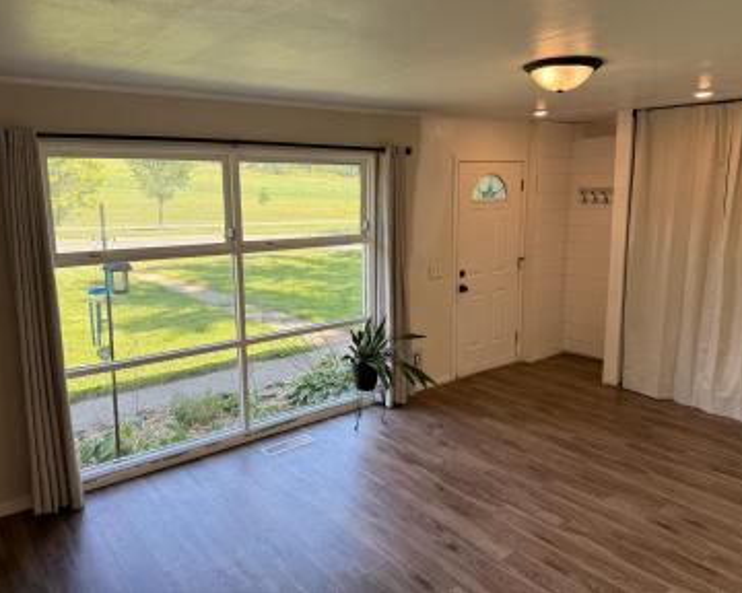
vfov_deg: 54.9
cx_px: 361
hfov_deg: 66.0
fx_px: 571
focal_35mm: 26
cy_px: 286
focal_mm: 6.76
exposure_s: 1/365
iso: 100
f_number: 1.78
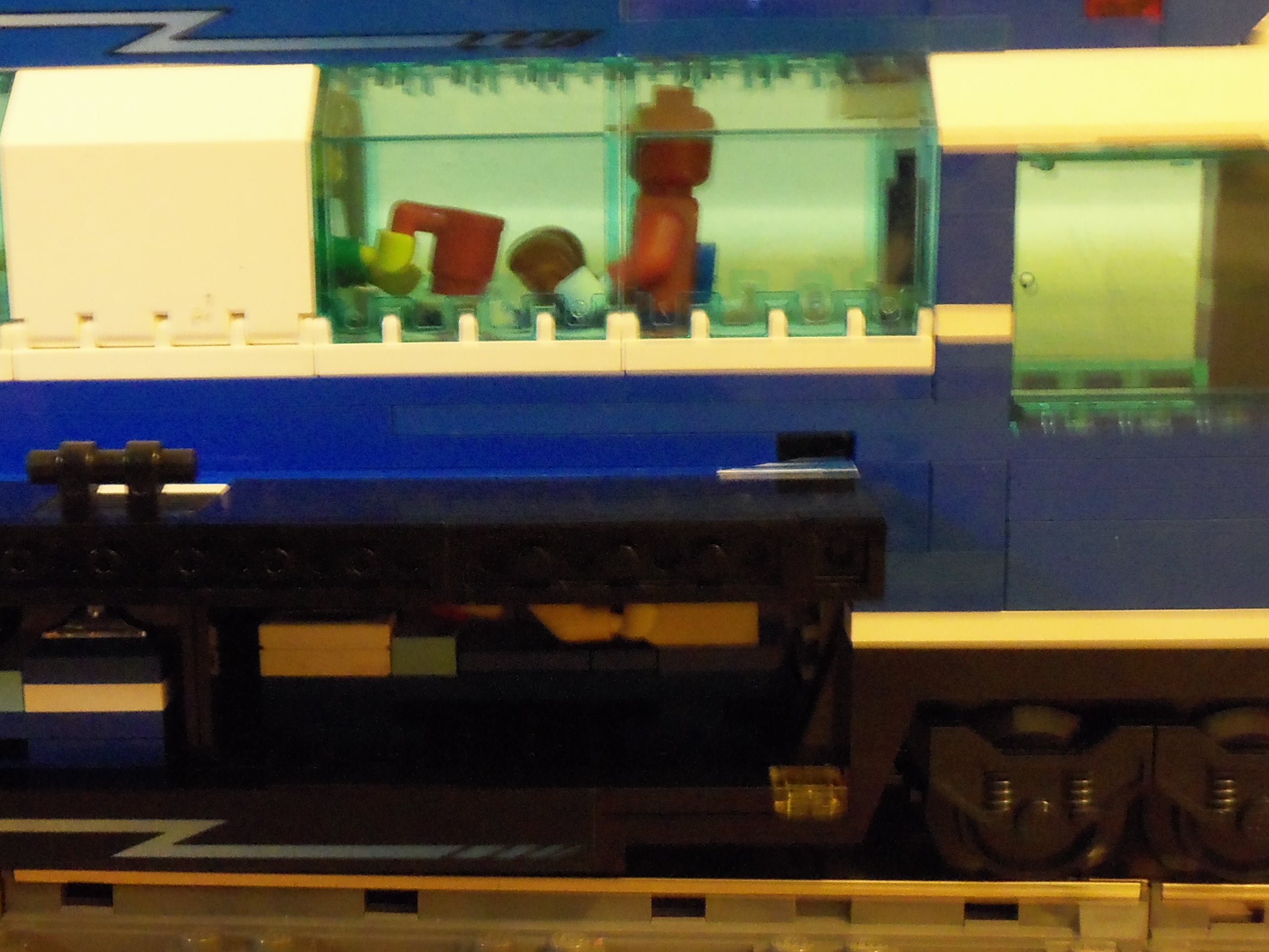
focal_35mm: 49
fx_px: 1796
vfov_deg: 29.6
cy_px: 555
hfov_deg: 38.8
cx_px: 527
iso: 400
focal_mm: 5.1
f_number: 3.3
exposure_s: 1/2.5
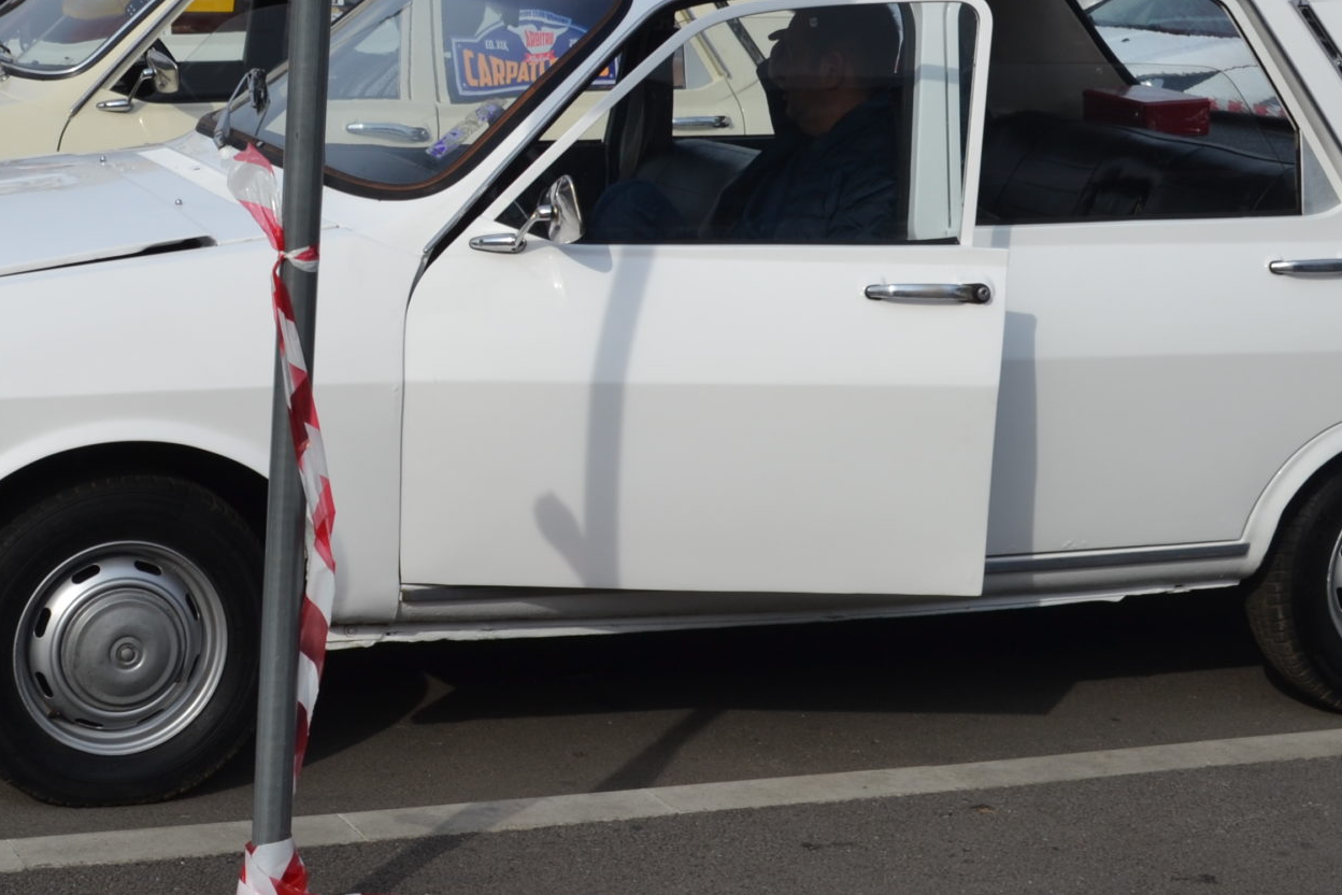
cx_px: 269
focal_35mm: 80
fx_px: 2982
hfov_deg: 24.9
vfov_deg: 17.0
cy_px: 226
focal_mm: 26
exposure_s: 1/250
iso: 100
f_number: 8
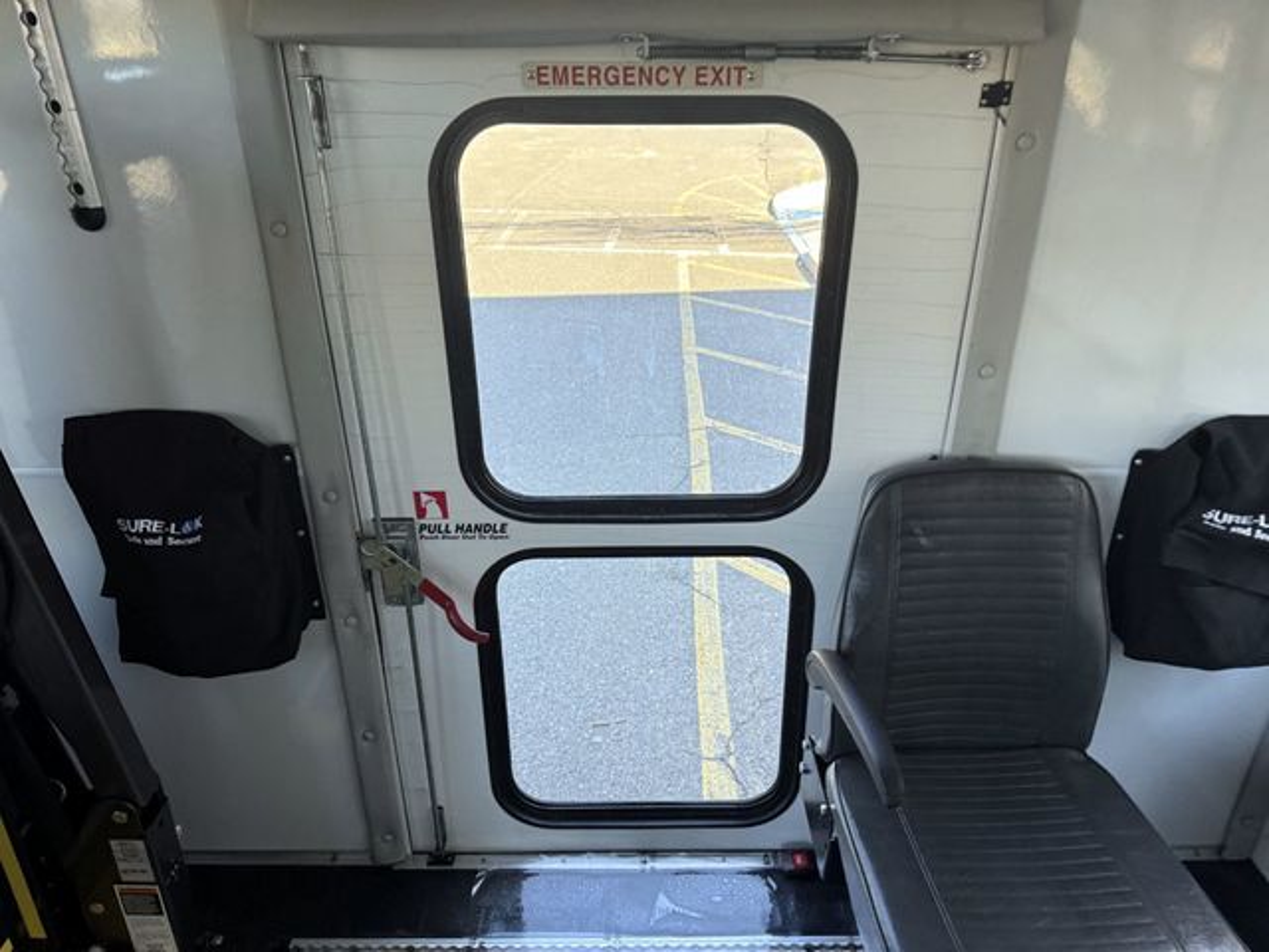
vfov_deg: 56.8
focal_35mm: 24
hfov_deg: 71.6
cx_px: 634
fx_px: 880
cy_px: 476
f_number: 1.78
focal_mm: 6.76
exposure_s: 1/90
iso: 200
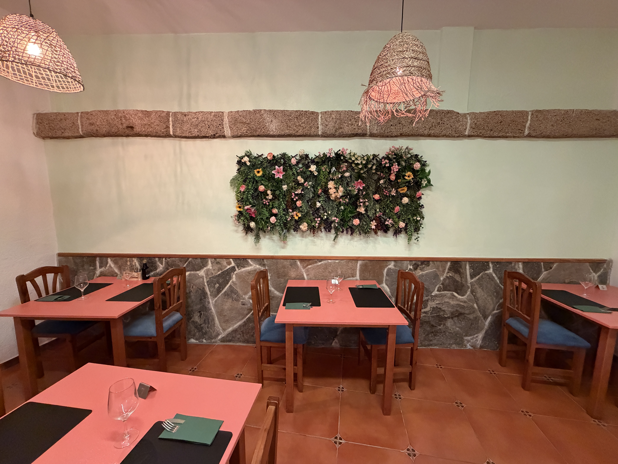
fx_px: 250
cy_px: 232
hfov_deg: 102.1
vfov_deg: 85.7
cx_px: 309
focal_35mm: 14
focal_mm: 2.22
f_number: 2.2
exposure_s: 1/50
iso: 800
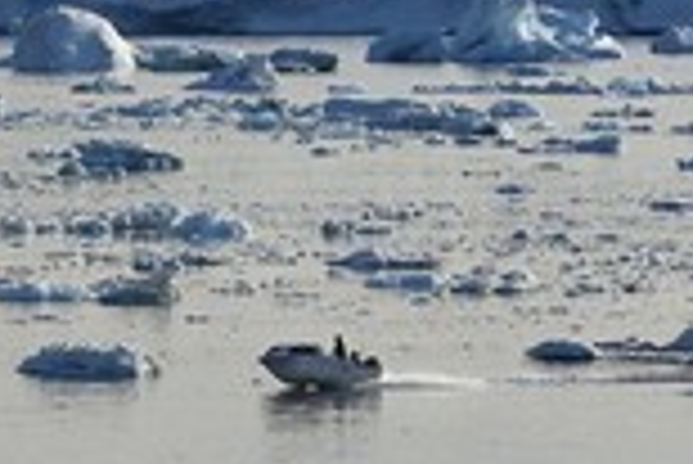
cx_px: -126
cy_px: 95
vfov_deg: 1.8
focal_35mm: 762
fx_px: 14682
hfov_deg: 2.7
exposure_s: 1/640
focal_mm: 280
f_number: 10
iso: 200
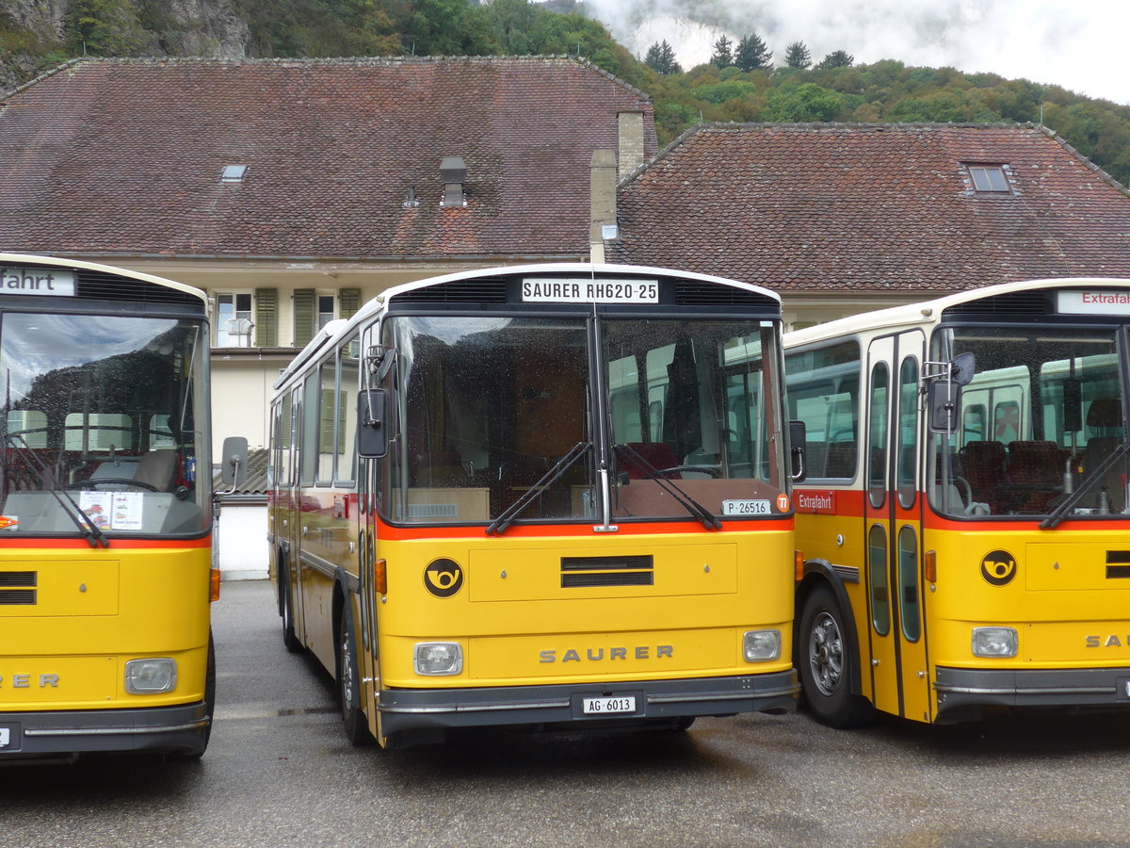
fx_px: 1600
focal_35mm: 49
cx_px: 565
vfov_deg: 29.7
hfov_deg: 38.9
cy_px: 424
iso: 80
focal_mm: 10.1
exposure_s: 1/200
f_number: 3.2
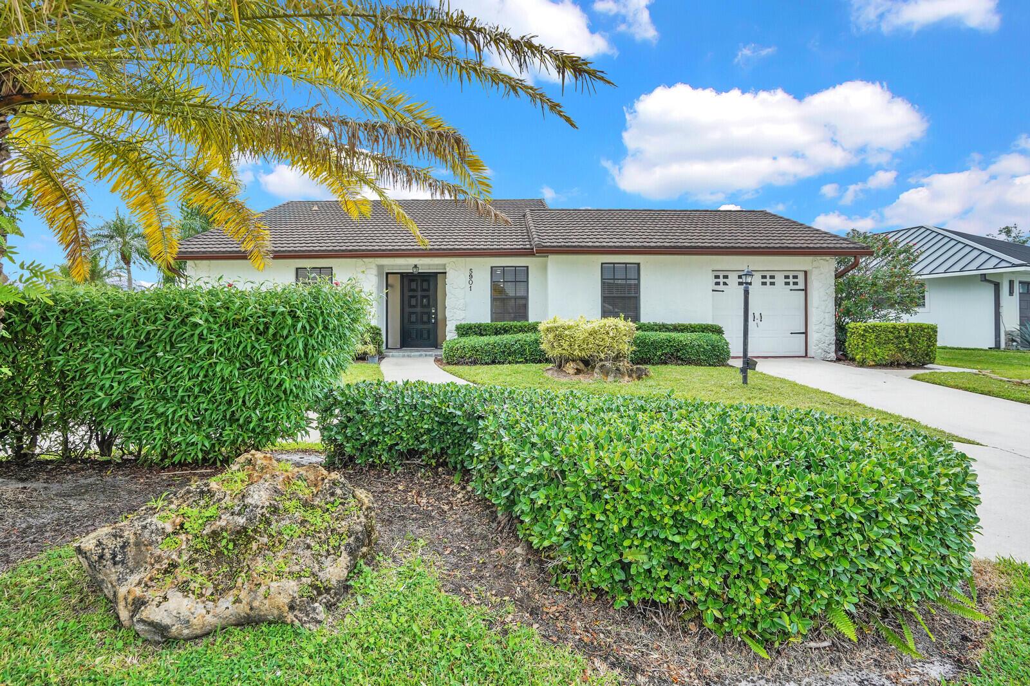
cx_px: 515
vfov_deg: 73.7
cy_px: 343
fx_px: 458
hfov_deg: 96.7
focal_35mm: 16
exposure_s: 1/200
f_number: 8
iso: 800
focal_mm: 16
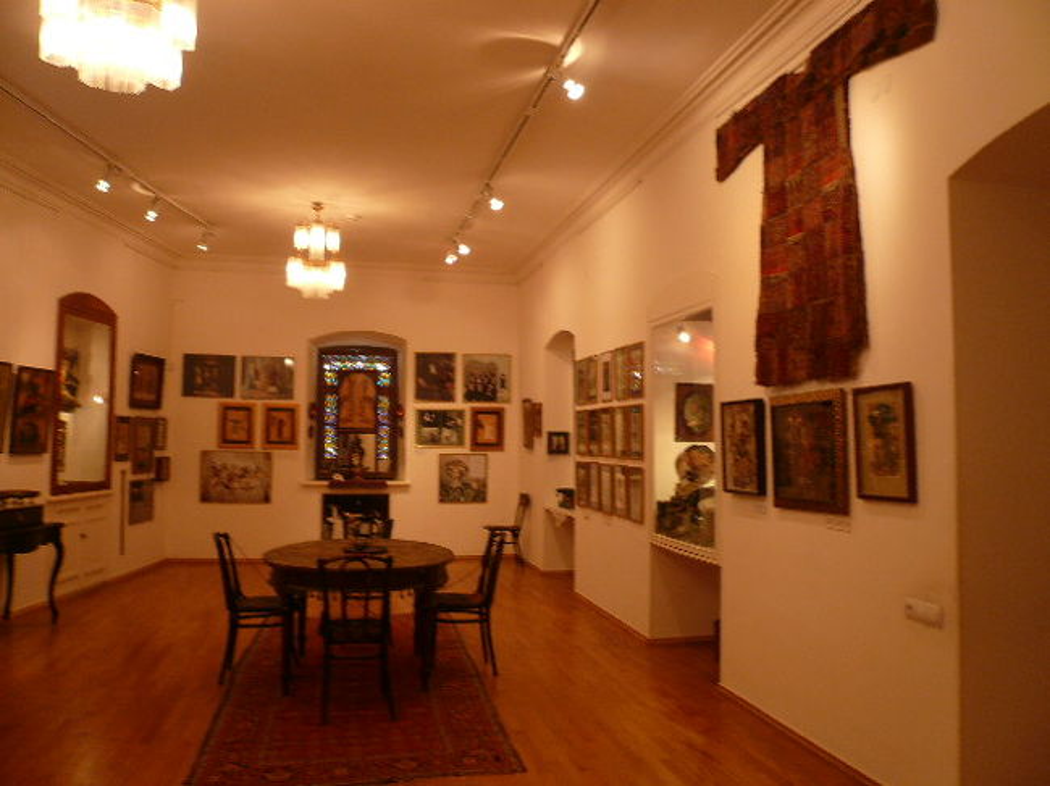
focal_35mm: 28
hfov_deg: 63.5
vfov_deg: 49.7
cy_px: 393
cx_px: 525
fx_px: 849
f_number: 2.8
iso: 100
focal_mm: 4.6
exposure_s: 1/20
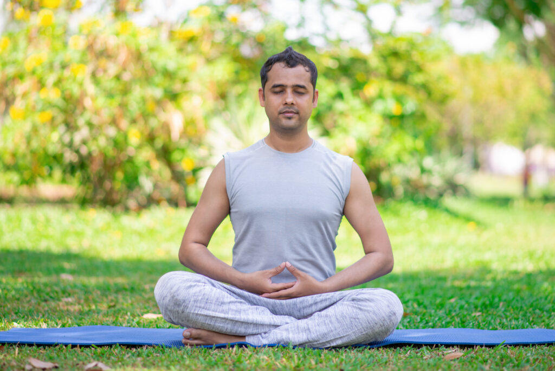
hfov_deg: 23.9
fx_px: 1311
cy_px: 186
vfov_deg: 16.1
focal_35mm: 85
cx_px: 278
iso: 80
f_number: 1.8
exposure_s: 1/800
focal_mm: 85
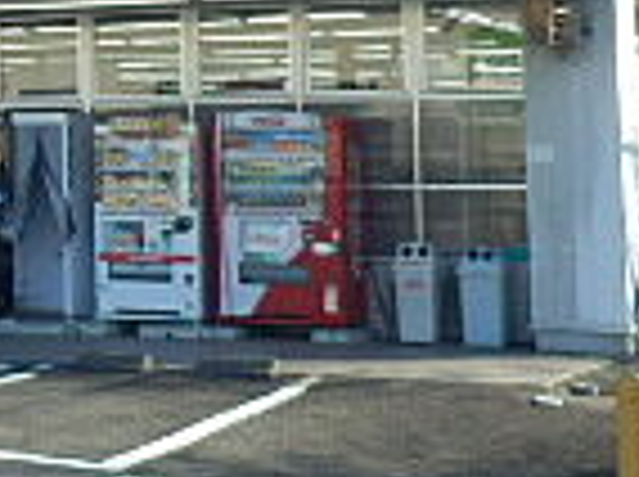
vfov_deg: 12.0
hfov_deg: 14.9
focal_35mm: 122
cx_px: -338
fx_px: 2248
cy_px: 18
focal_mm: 4.8
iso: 80
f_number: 3.3
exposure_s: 1/400
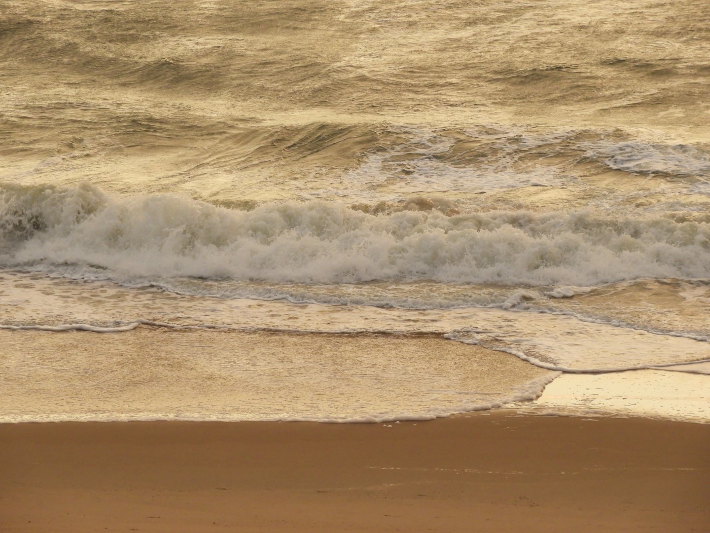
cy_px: 266
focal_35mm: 330
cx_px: 355
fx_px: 6769
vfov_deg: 4.5
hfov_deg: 6.0
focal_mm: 59.1
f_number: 5.5
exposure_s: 1/125
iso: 360
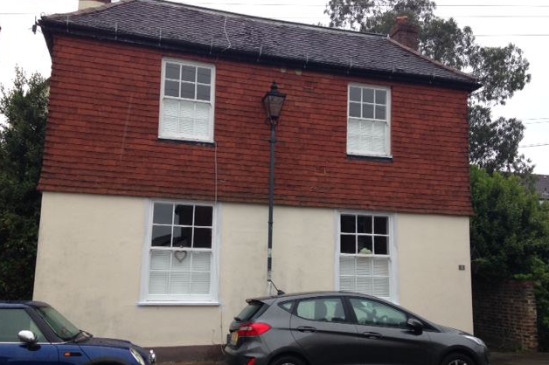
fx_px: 533
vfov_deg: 37.7
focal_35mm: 35
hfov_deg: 54.5
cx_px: 274
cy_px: 208
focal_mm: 4.12
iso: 50
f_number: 2.4
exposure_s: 1/172
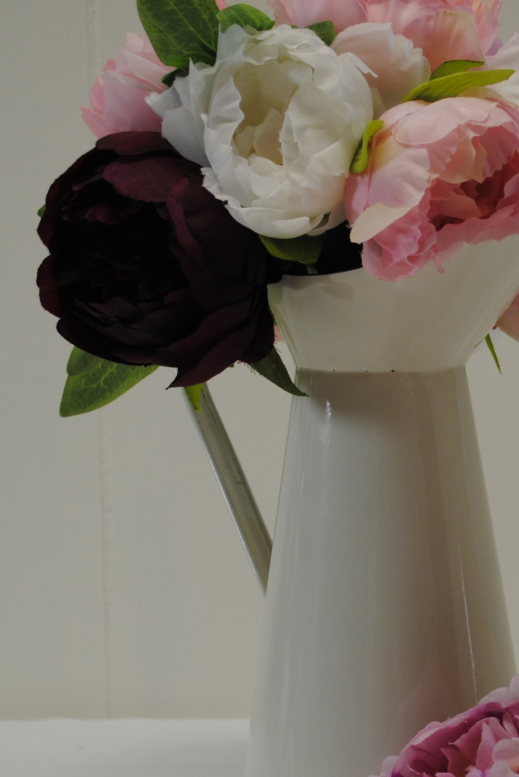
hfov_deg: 14.0
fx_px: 2075
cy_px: 476
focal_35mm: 96
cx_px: 558
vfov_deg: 21.2
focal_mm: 30
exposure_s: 1/40
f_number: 4.5
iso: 200
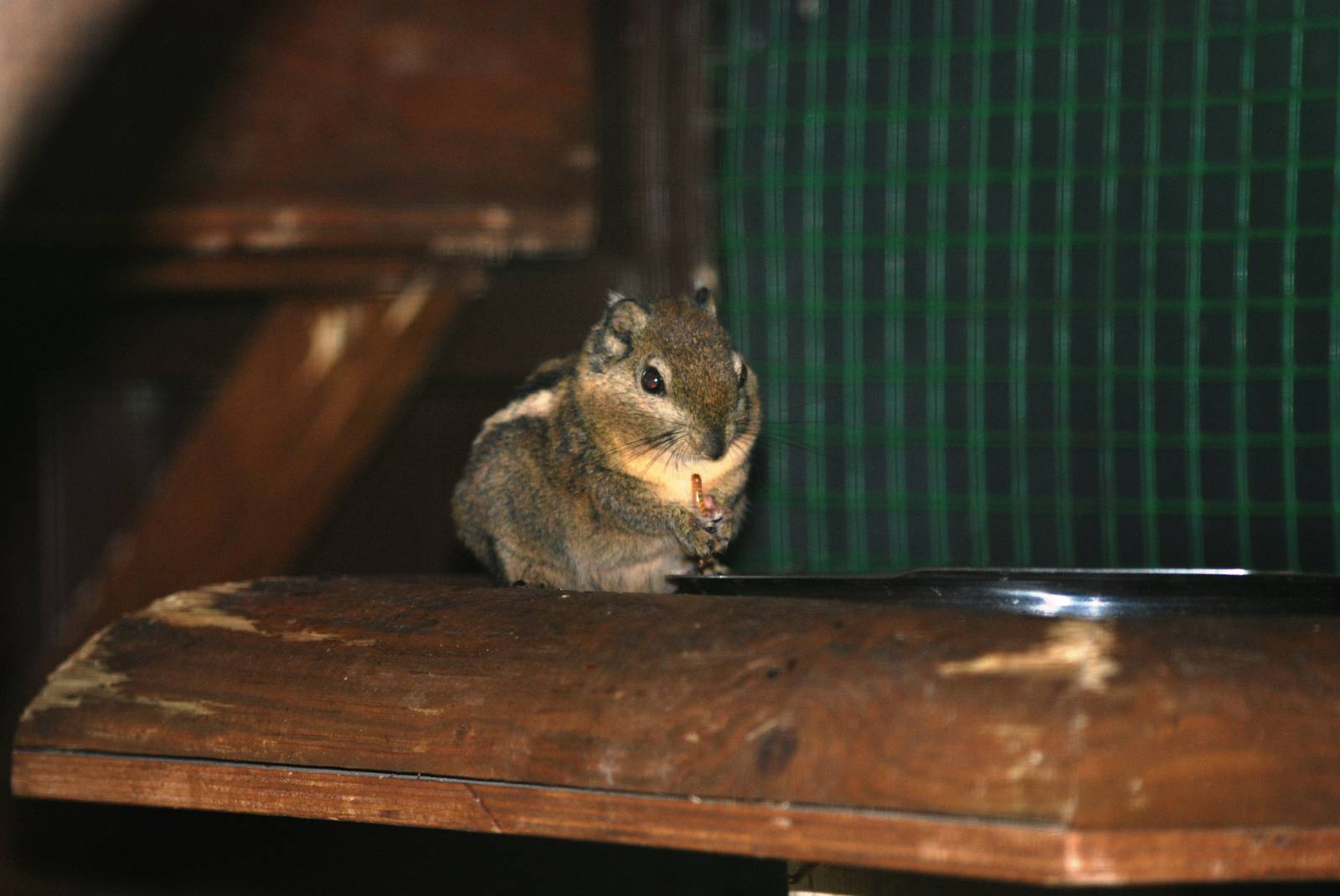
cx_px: 670
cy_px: 448
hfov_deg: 11.4
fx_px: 6708
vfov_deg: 7.7
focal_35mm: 180
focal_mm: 120
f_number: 4.2
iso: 400
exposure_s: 1/60
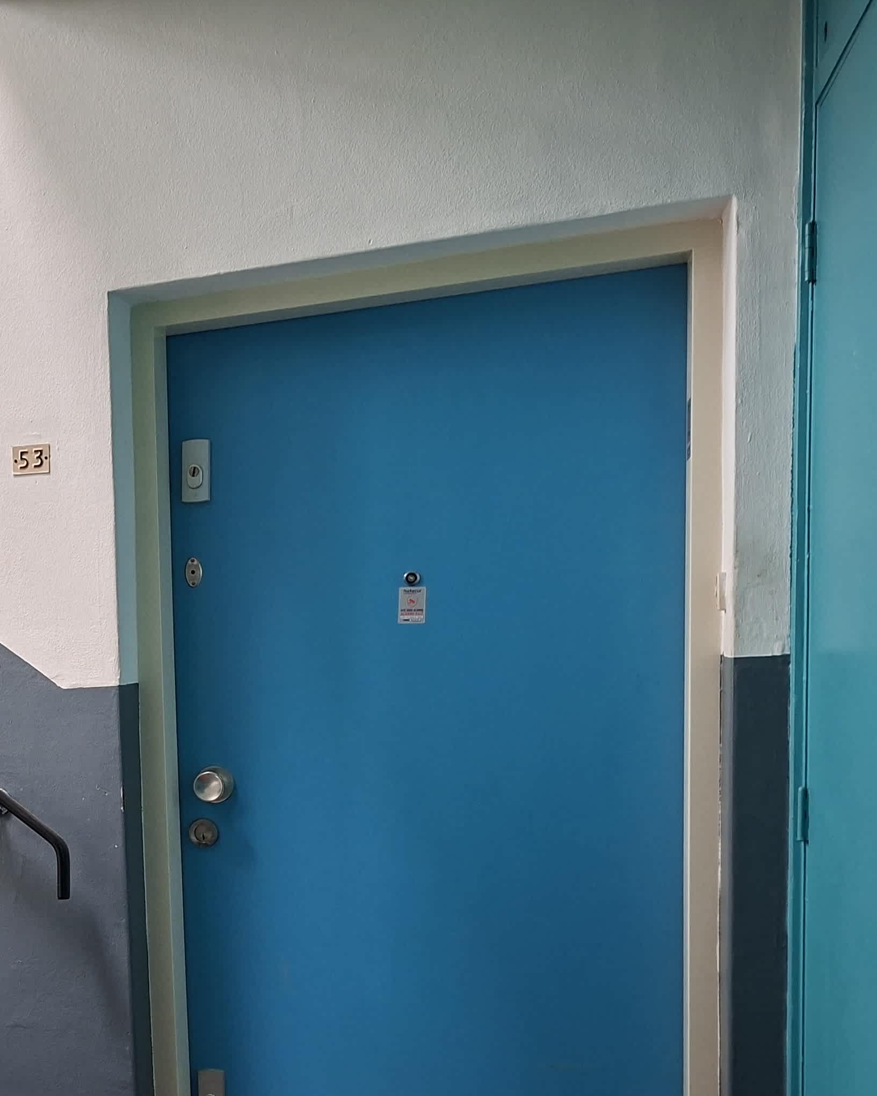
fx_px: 1427
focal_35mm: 44
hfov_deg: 30.1
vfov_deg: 41.0
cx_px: -120
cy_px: 803
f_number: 1.8
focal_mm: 5.5
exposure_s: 1/33
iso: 320
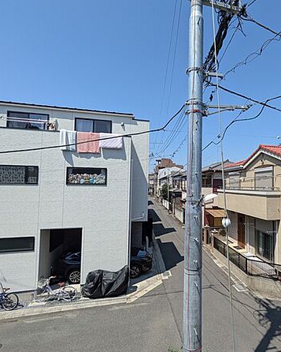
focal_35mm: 19
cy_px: 178
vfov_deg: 83.3
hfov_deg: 68.1
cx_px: 196
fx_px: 197
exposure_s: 1/1527
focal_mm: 1.83
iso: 48
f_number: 2.2
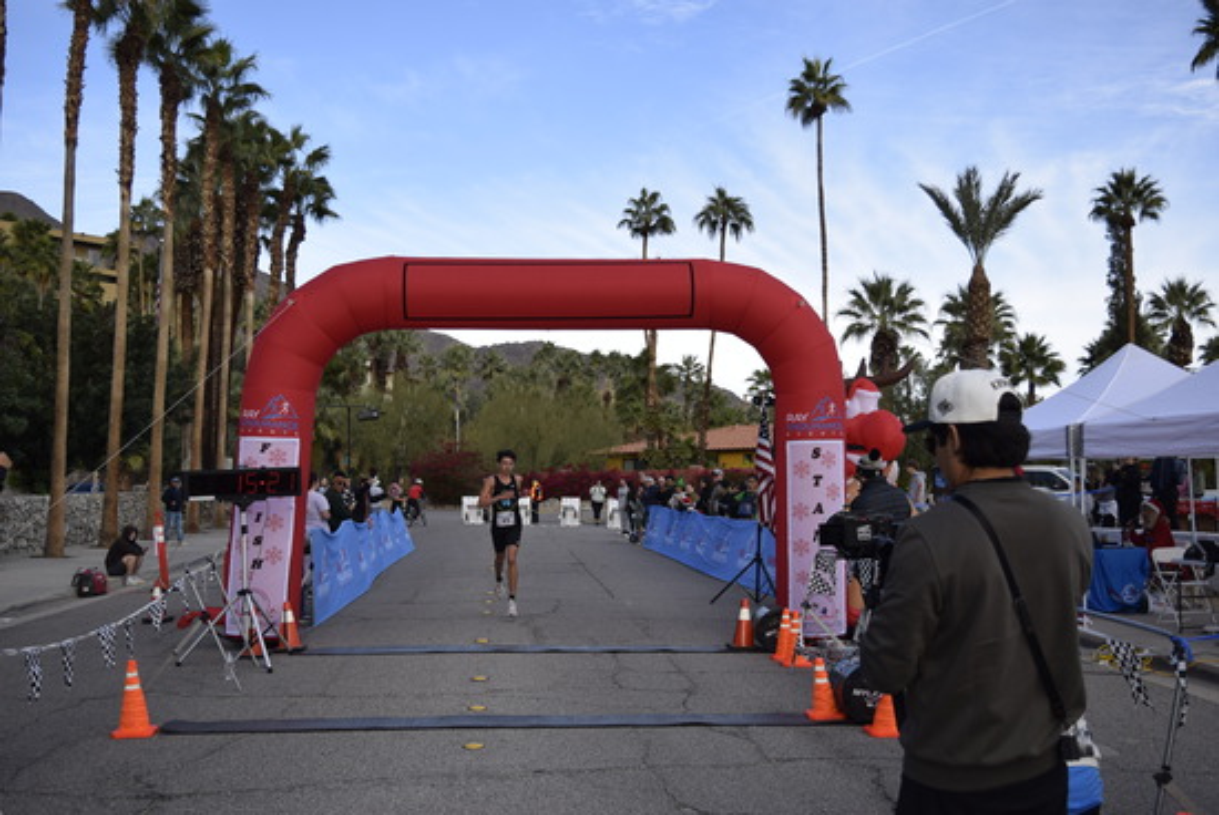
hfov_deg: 51.2
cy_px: 408
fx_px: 1271
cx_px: 610
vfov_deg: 35.6
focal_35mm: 38
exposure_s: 1/1250
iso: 400
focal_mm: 25
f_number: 5
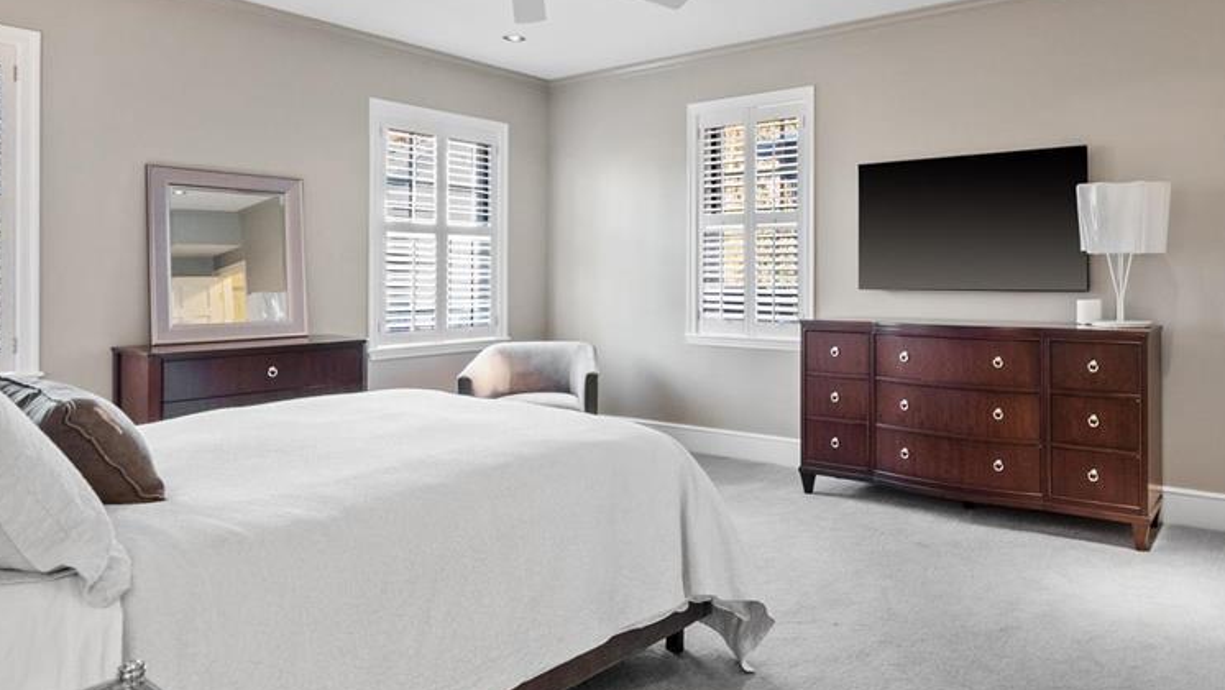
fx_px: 747
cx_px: 777
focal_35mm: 23
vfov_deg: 49.2
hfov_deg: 77.1
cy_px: 274
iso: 400
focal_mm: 8
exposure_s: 1/2
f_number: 8
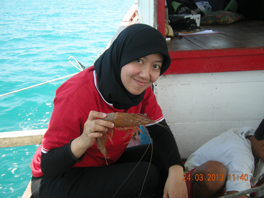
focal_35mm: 37
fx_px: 282
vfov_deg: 38.7
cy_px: 99
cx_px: 132
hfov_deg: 50.1
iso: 64
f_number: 2.8
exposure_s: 1/270
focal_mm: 7.9
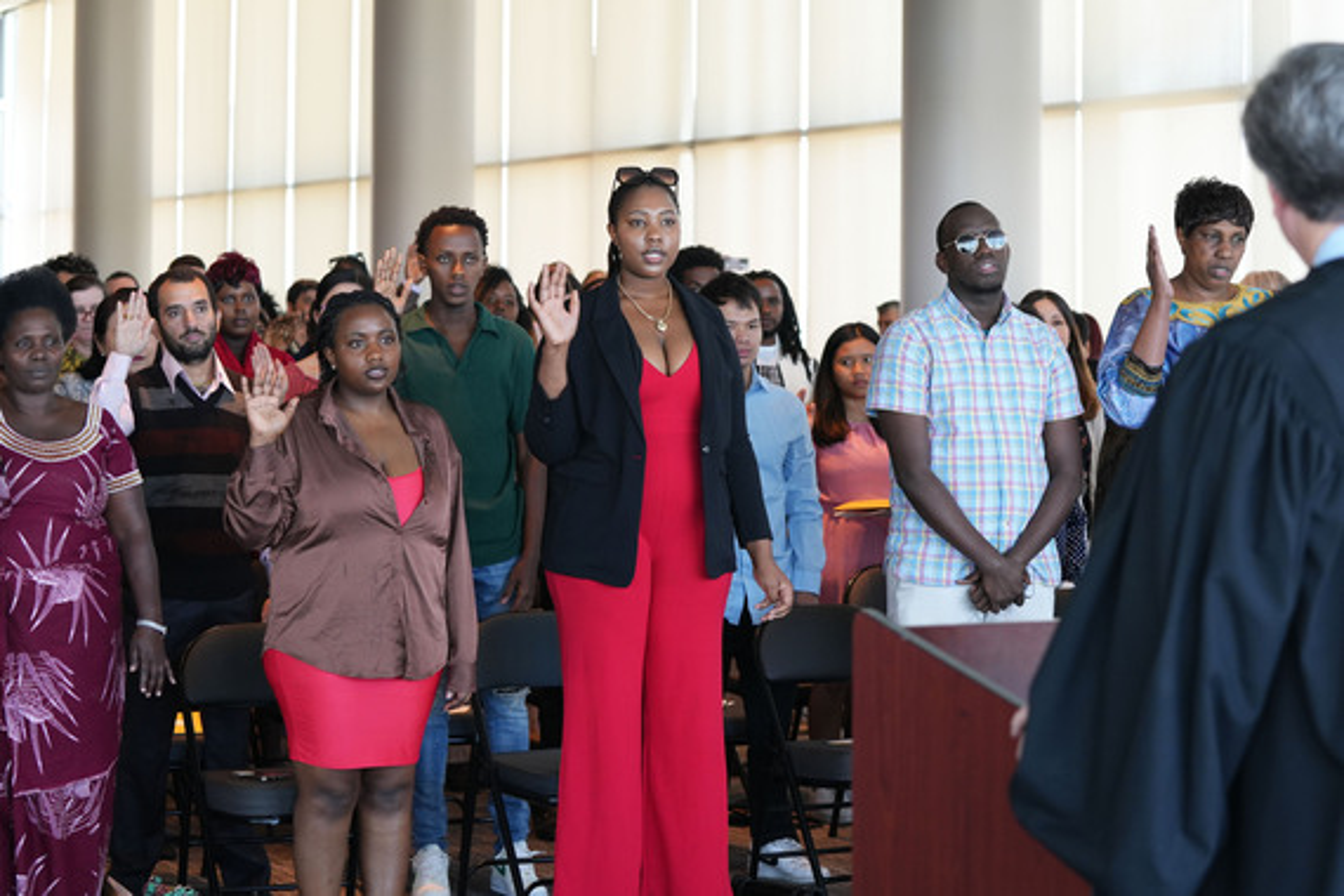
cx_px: 672
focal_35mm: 70
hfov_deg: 28.8
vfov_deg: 19.5
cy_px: 448
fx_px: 2613
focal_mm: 70
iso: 800
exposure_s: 1/160
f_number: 4
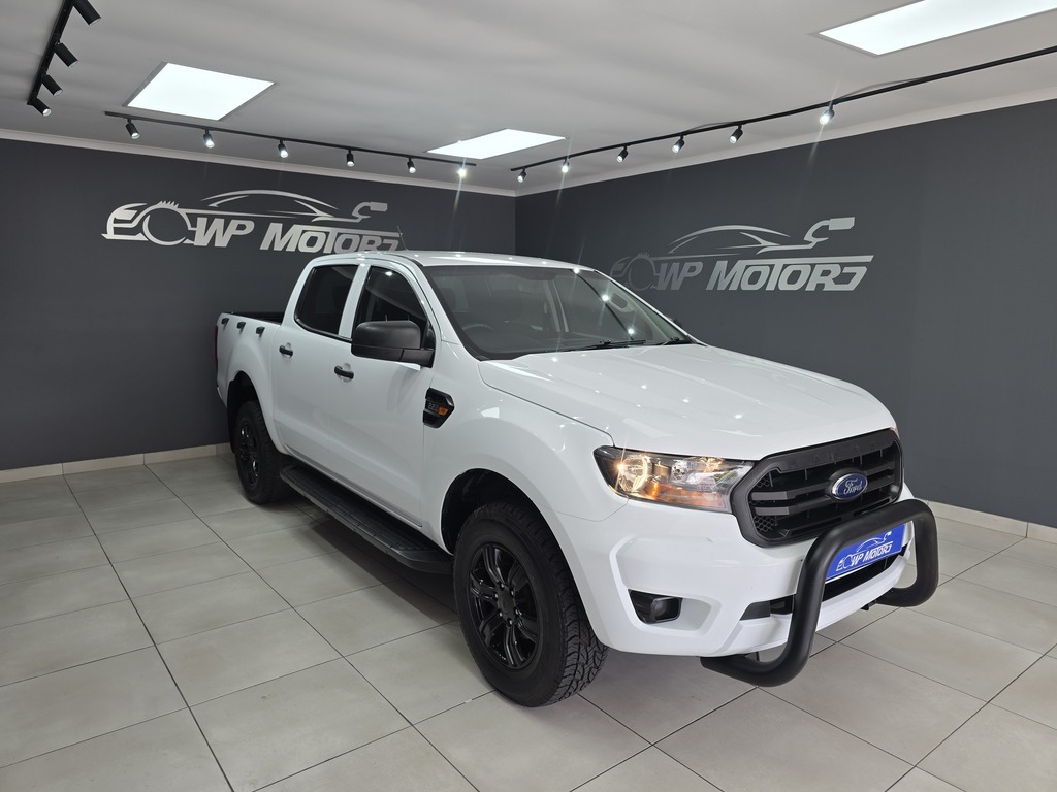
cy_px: 396
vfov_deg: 58.9
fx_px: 702
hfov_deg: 73.9
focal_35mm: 23
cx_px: 528
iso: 20
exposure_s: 1/100
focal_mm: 6.3
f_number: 1.7
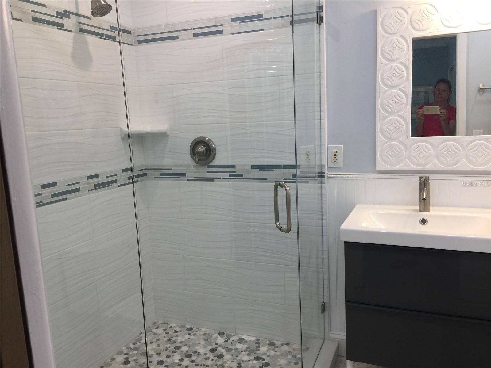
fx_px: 411
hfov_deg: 61.7
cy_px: 184
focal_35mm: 29
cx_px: 246
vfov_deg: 48.2
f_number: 2.2
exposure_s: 1/40
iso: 32
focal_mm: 4.15
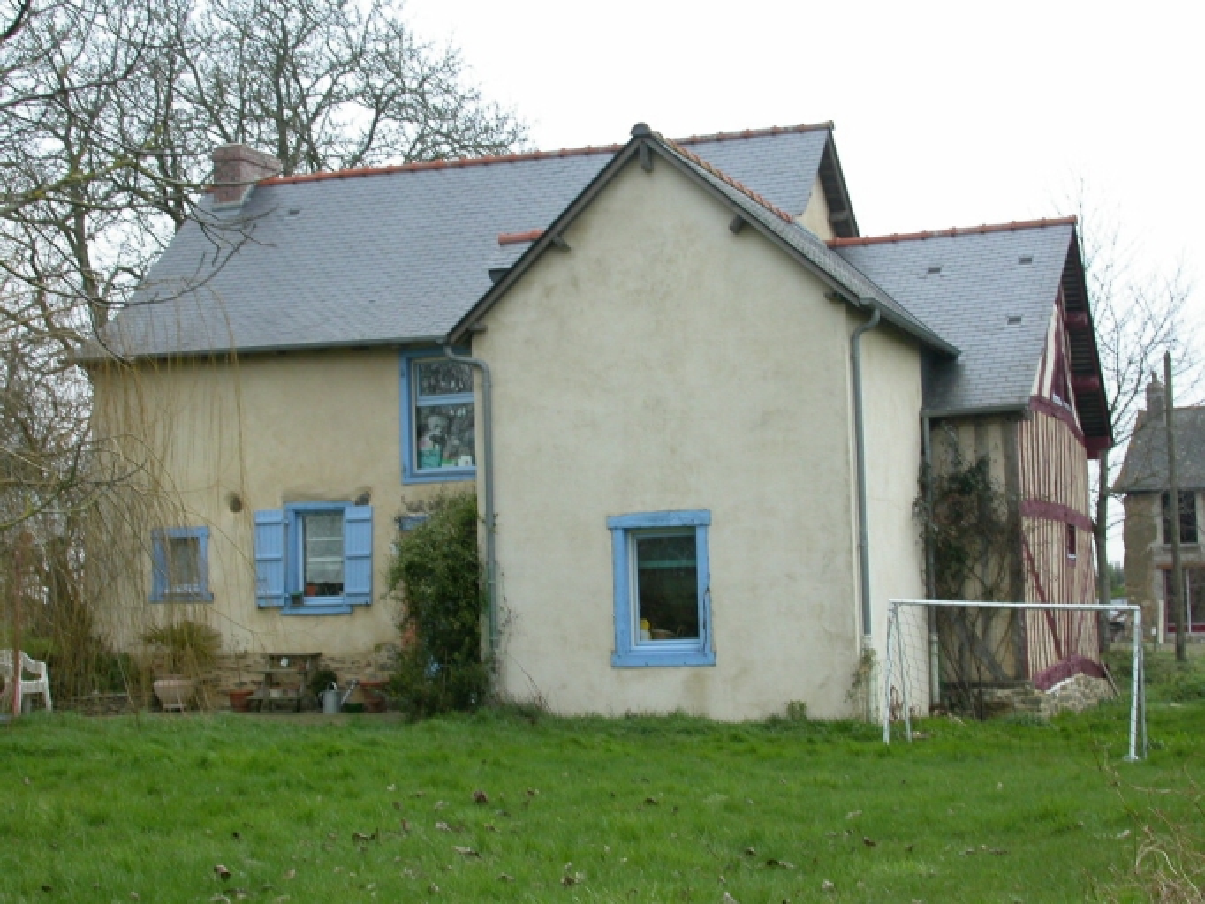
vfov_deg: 24.8
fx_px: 2055
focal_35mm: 59
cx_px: 602
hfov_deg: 32.7
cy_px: 452
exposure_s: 1/112
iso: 100
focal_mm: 12.2
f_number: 3.9
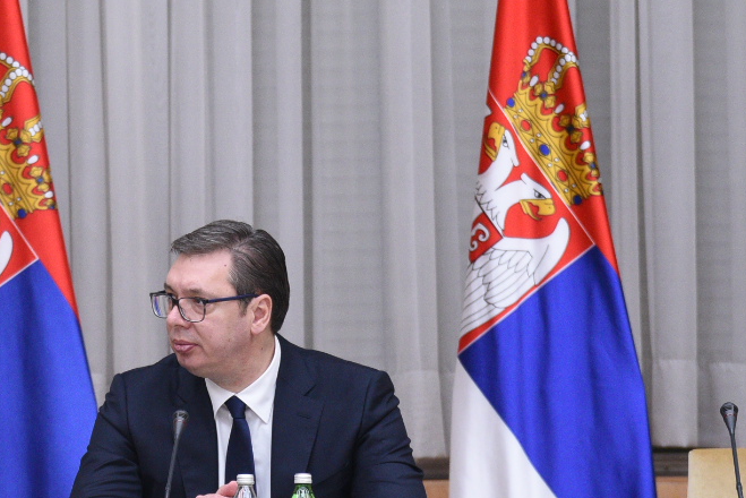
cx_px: 156
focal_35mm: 258
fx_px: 5348
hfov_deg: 8.0
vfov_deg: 5.3
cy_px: 292
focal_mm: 105
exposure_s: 1/160
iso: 2000
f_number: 4
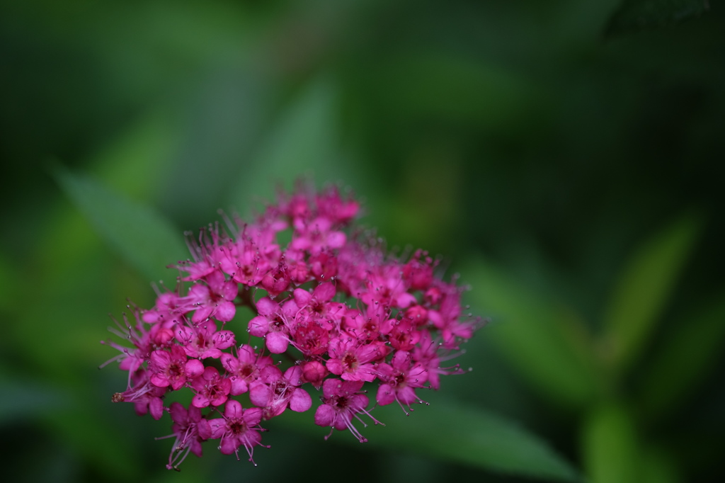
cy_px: 242
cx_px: 362
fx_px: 1812
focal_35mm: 90
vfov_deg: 15.2
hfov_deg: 22.6
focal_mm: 60
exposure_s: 1/500
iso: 200
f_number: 2.4
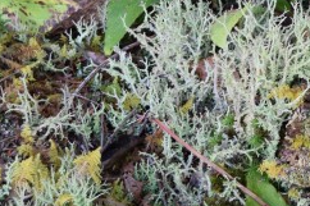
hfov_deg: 9.8
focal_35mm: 203
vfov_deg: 6.7
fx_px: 1747
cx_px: 462
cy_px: -38
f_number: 5.6
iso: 640
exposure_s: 1/125
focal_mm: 32
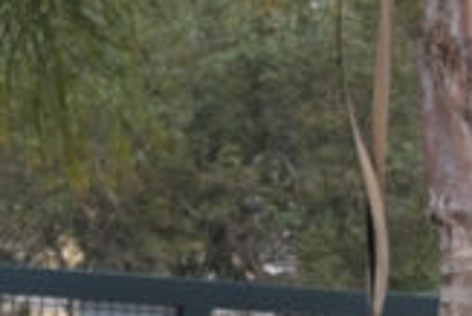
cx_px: 1181
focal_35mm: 238
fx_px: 3123
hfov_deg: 7.9
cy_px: 802
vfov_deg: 5.6
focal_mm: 25.6
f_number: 9
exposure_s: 1/125
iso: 640
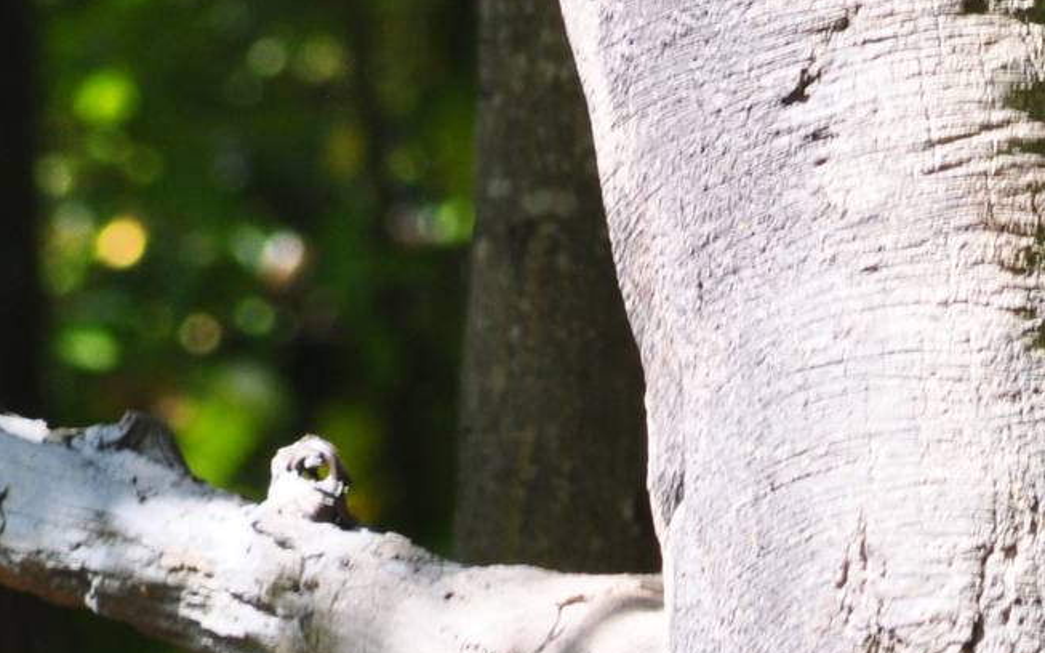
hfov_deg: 1.9
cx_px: 1226
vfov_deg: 1.2
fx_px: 31951
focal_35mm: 1122
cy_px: 90
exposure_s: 1/160
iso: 400
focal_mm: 300
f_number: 9
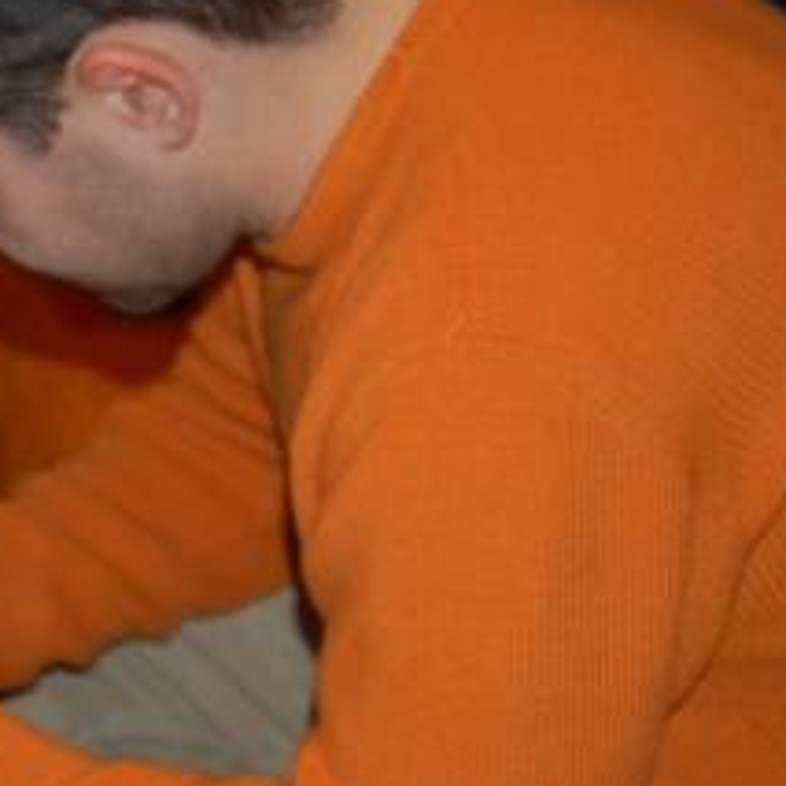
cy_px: 517
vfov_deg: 13.0
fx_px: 3442
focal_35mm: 134
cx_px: -351
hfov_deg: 12.5
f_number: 3.3
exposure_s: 1/60
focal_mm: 28
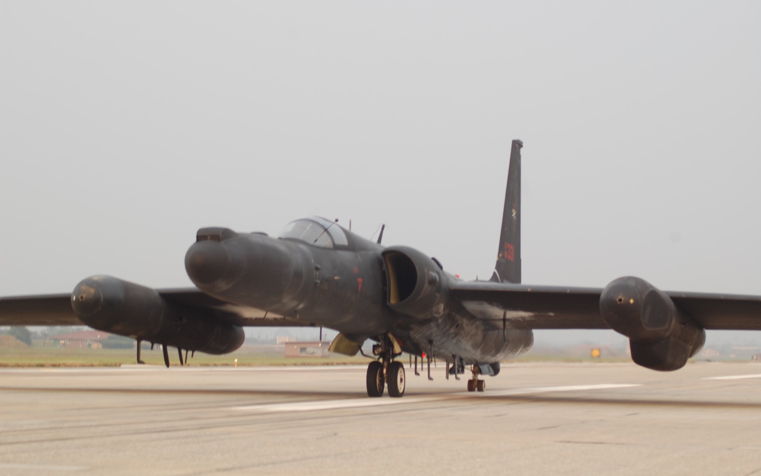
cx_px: 380
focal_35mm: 107
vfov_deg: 12.2
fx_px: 2219
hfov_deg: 19.5
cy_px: 227
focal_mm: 70
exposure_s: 1/50
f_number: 7.1
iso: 200
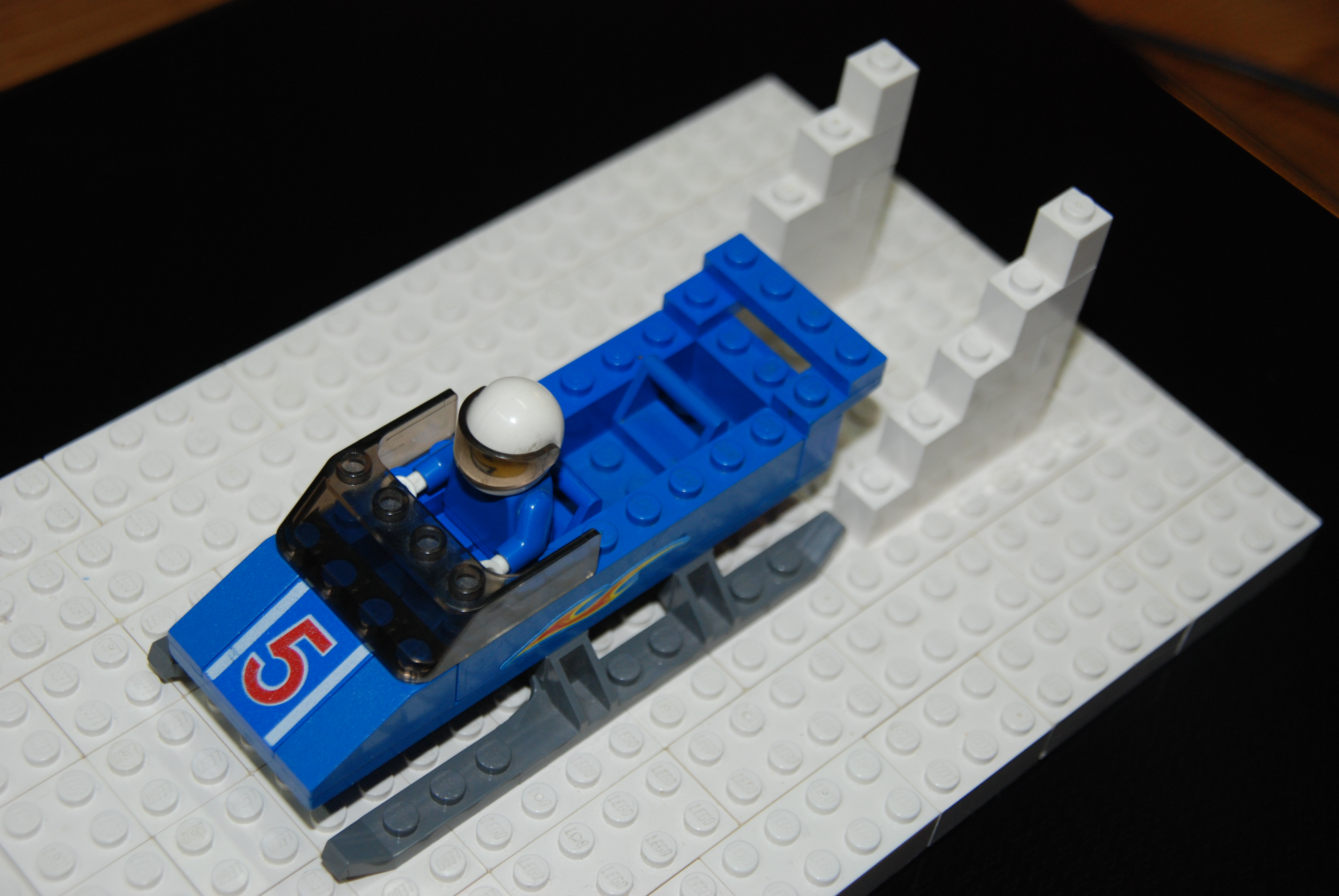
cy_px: 448
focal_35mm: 69
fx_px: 2569
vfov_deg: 19.8
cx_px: 670
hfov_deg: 29.2
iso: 400
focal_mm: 46
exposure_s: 1/60
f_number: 5
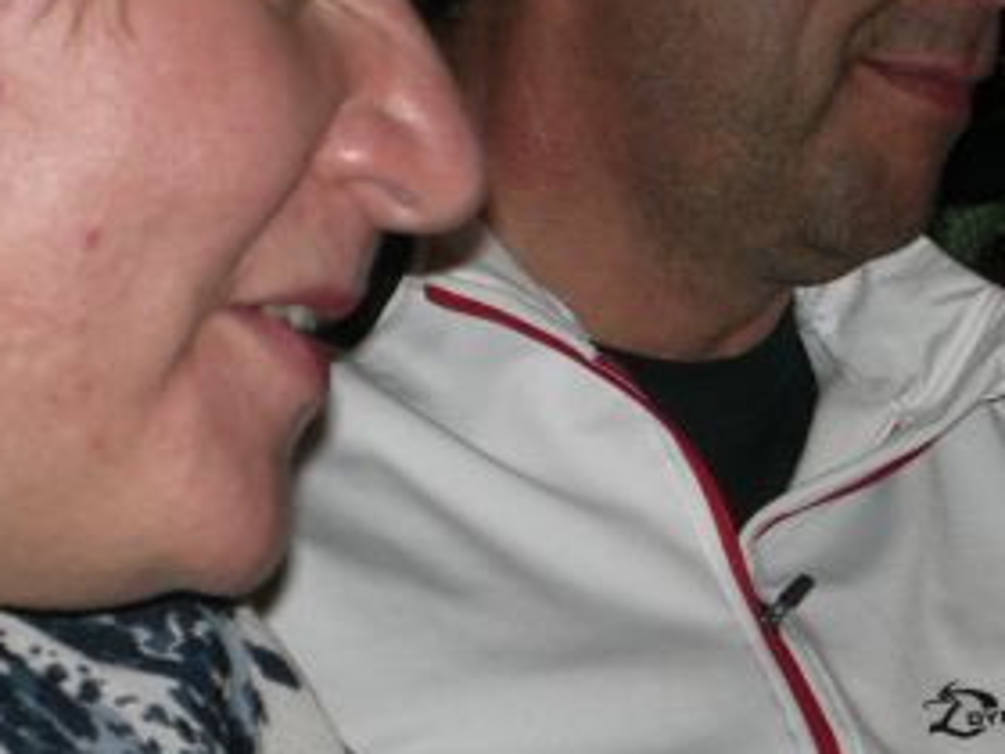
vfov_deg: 6.1
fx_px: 7084
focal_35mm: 244
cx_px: 761
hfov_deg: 8.1
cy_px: 424
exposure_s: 1/60
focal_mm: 23.7
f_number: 5.1
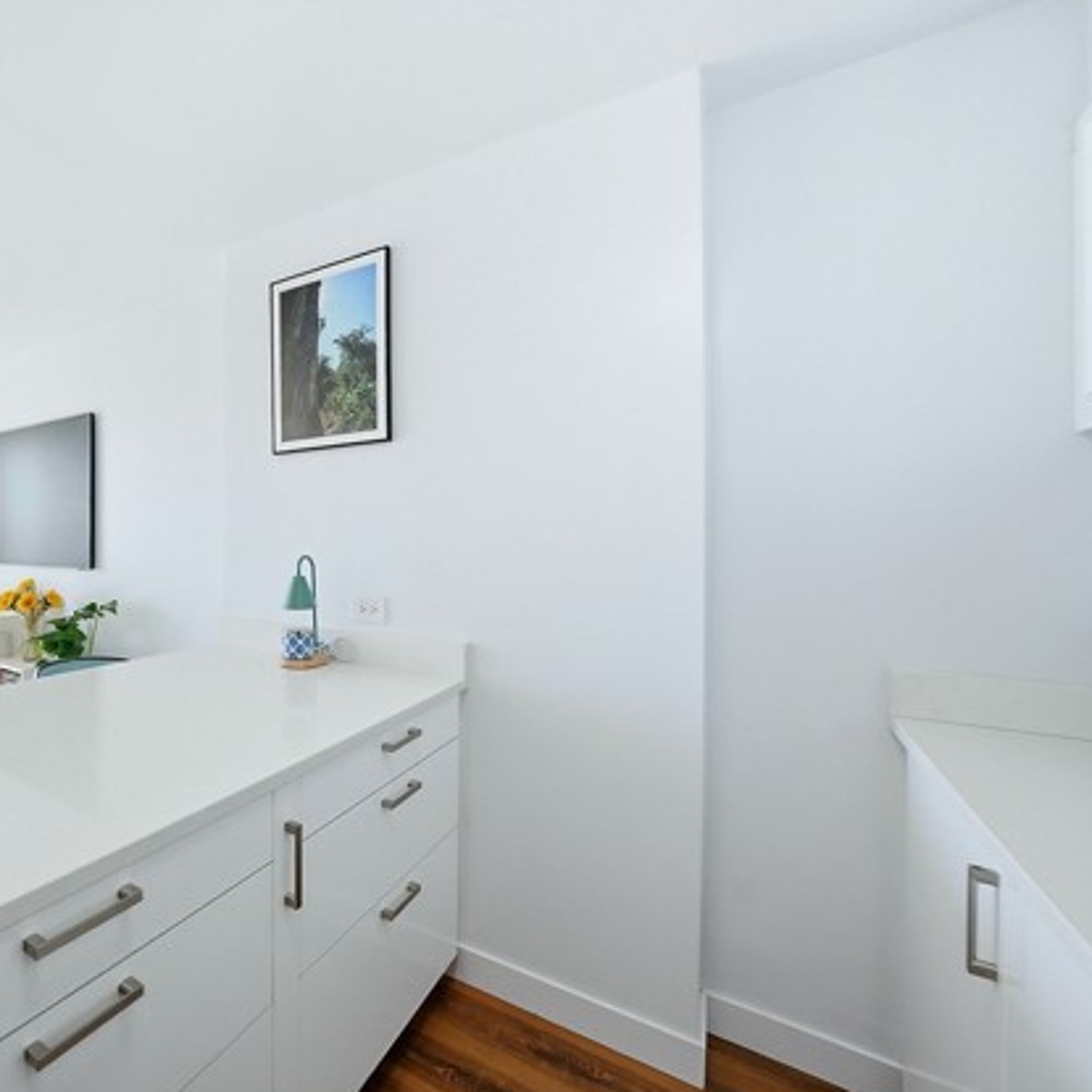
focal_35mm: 17
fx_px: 607
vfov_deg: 84.0
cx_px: 303
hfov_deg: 79.0
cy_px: 546
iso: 500
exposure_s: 1/2000
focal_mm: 13
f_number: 6.3
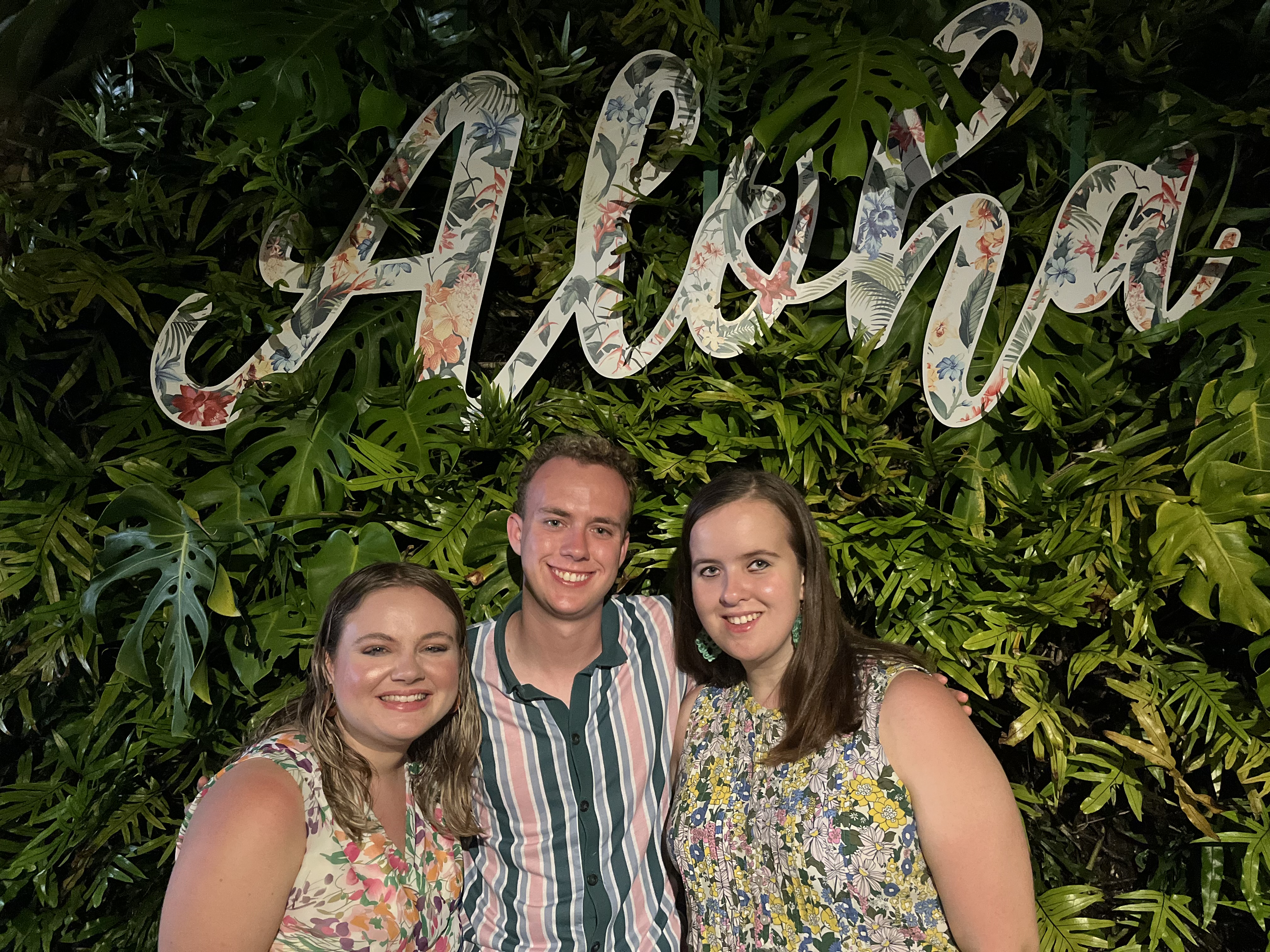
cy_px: 476
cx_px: 635
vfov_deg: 53.1
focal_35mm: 26
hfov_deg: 67.3
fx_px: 954
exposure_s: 1/30
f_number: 1.6
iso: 640
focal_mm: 5.1
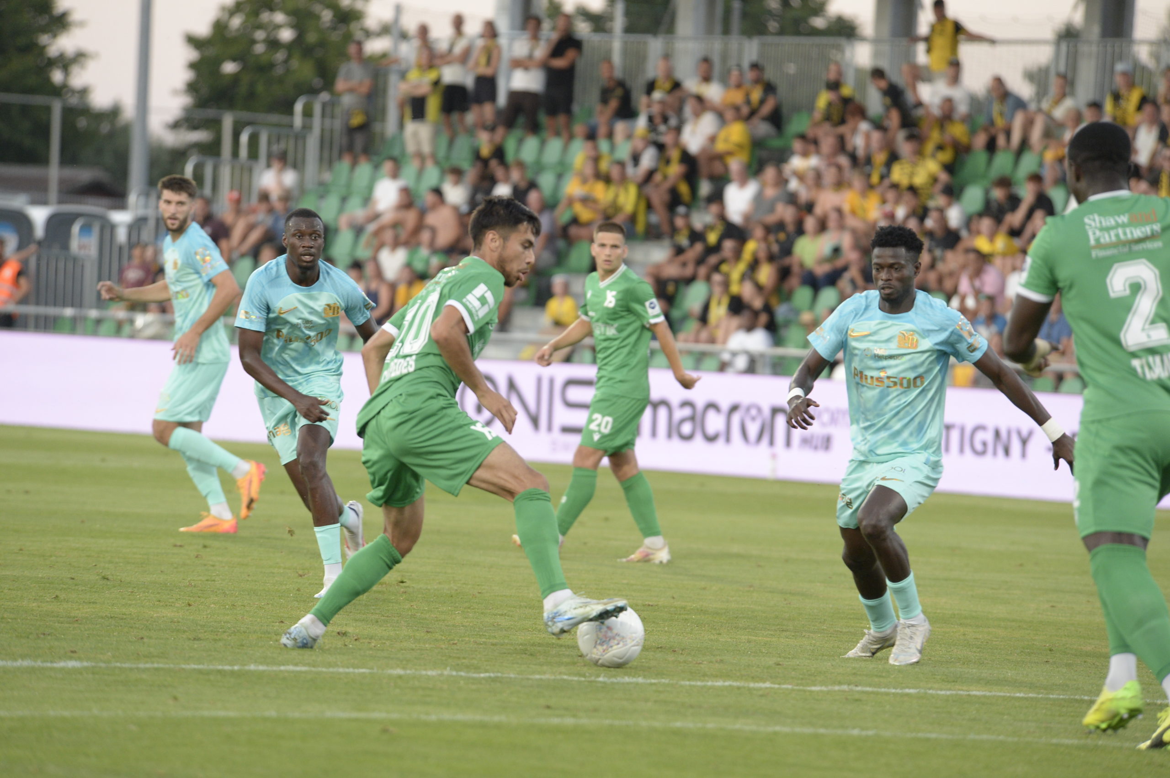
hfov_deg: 6.9
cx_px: 585
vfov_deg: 4.6
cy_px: 389
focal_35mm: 300
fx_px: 9739
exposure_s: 1/640
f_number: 5.3
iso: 2200
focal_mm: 300
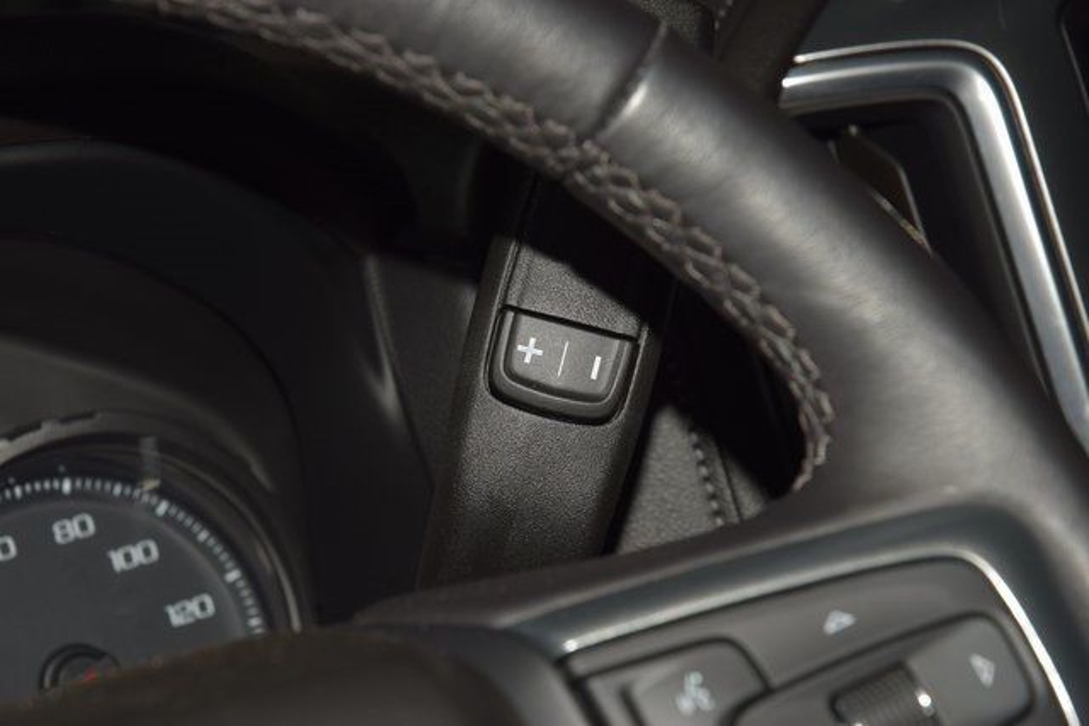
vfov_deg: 13.0
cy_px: 363
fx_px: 3177
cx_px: 544
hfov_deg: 19.5
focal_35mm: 105
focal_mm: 70
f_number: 8
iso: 100
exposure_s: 1/125
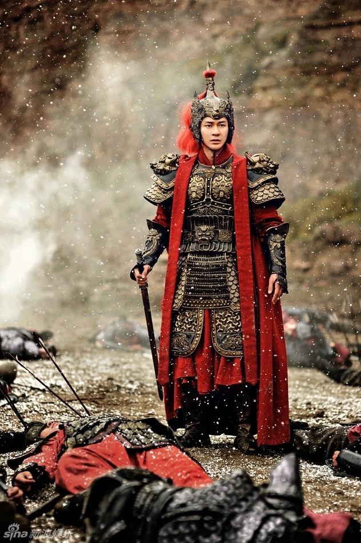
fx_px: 1280
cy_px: 272
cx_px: 180
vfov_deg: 23.9
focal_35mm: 85
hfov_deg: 16.0
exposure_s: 1/500
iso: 200
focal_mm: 85
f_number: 2
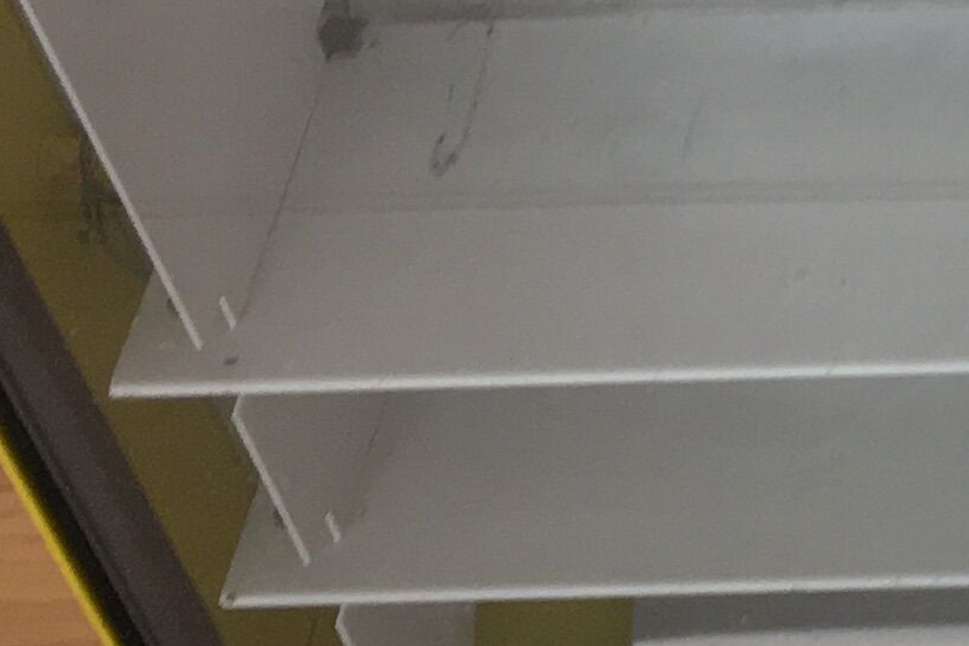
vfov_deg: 9.1
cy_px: -167
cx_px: 1906
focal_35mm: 148
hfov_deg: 12.3
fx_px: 3983
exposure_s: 1/33
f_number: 2.2
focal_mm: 4.15
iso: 50
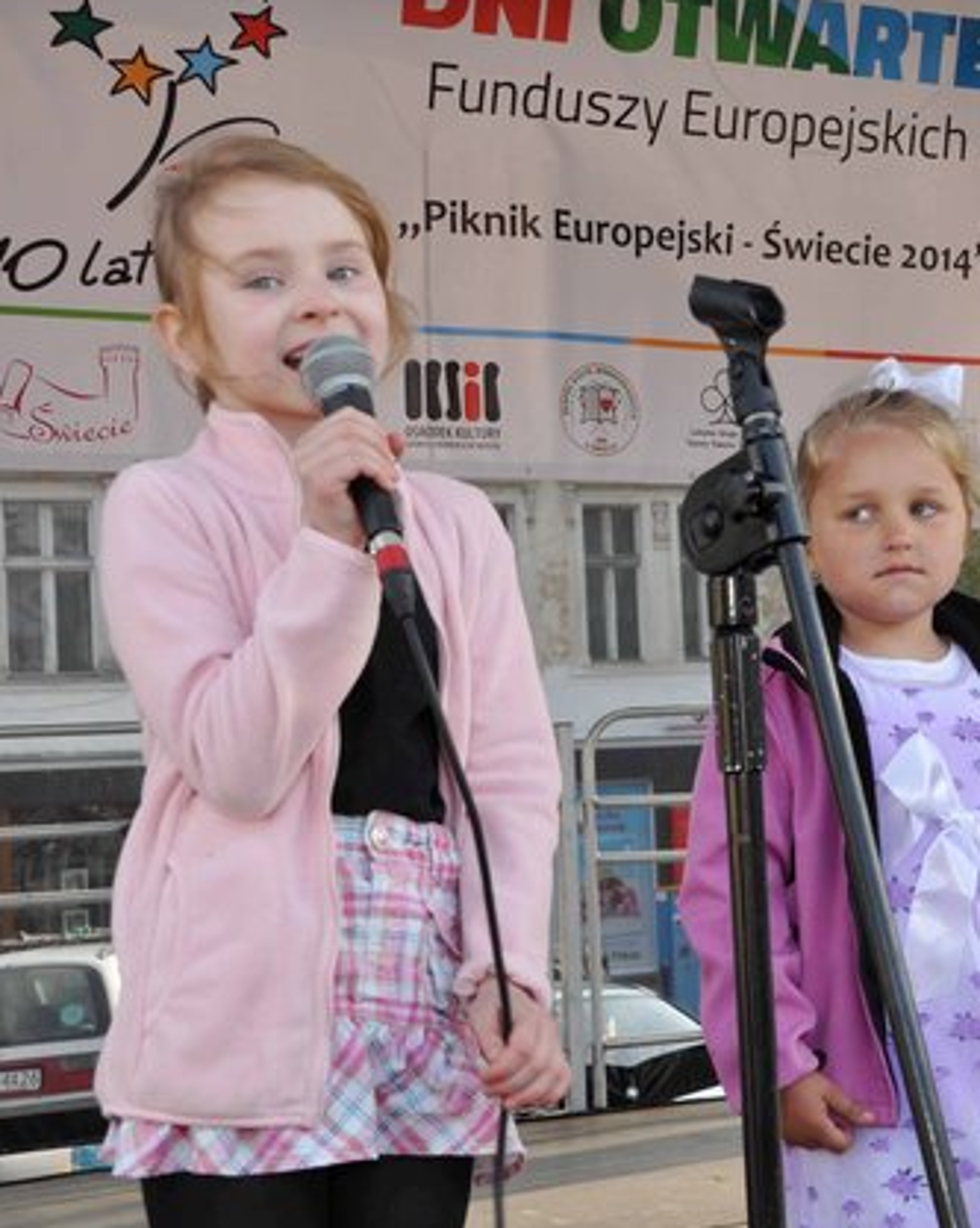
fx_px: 2867
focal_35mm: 79
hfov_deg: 19.0
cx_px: 903
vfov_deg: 24.2
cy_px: 621
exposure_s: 1/60
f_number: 14
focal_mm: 36
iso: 250
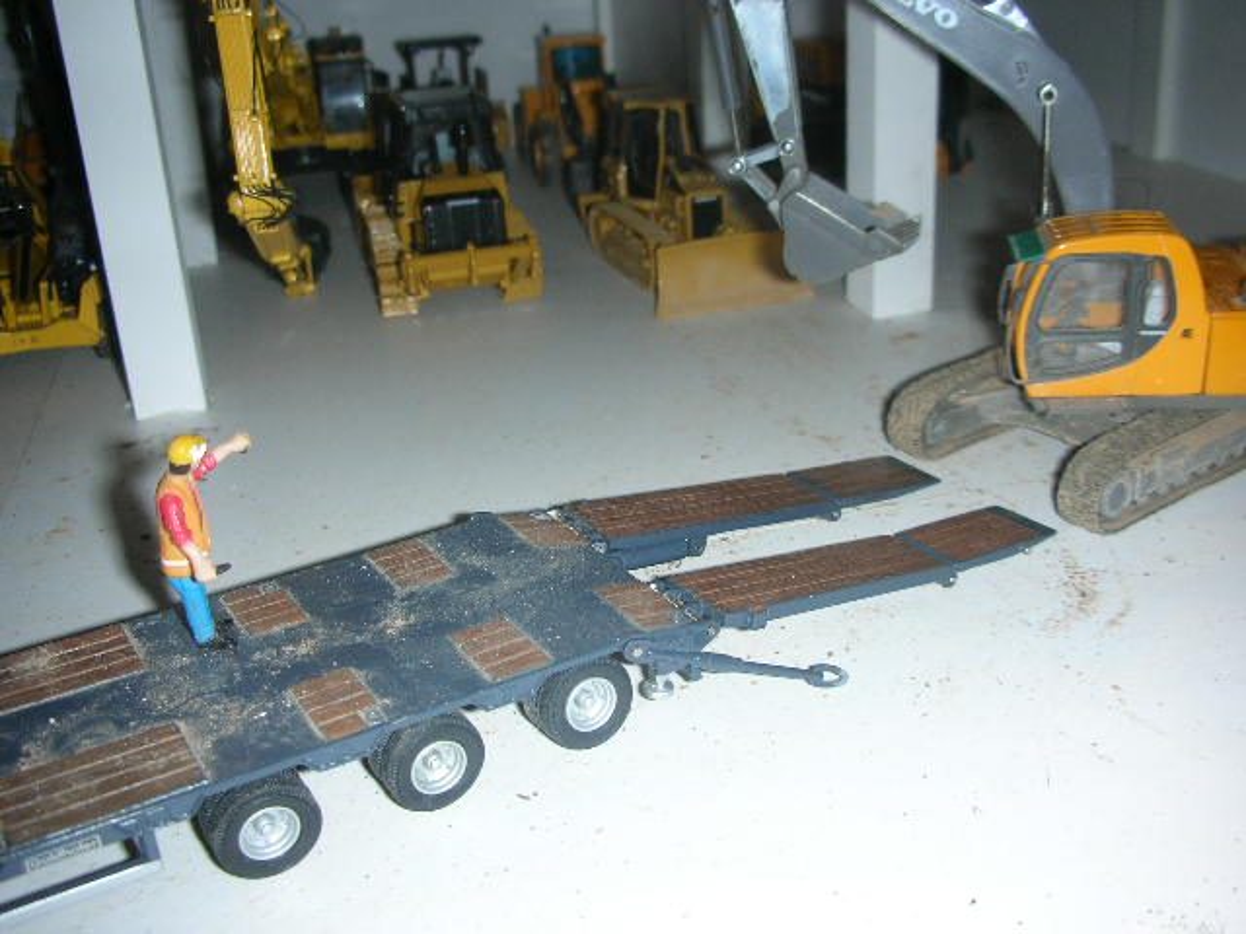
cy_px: 467
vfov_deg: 40.7
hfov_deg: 52.6
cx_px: 623
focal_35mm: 35
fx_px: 1260
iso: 50
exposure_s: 1/60.1
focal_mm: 5.8
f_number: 3
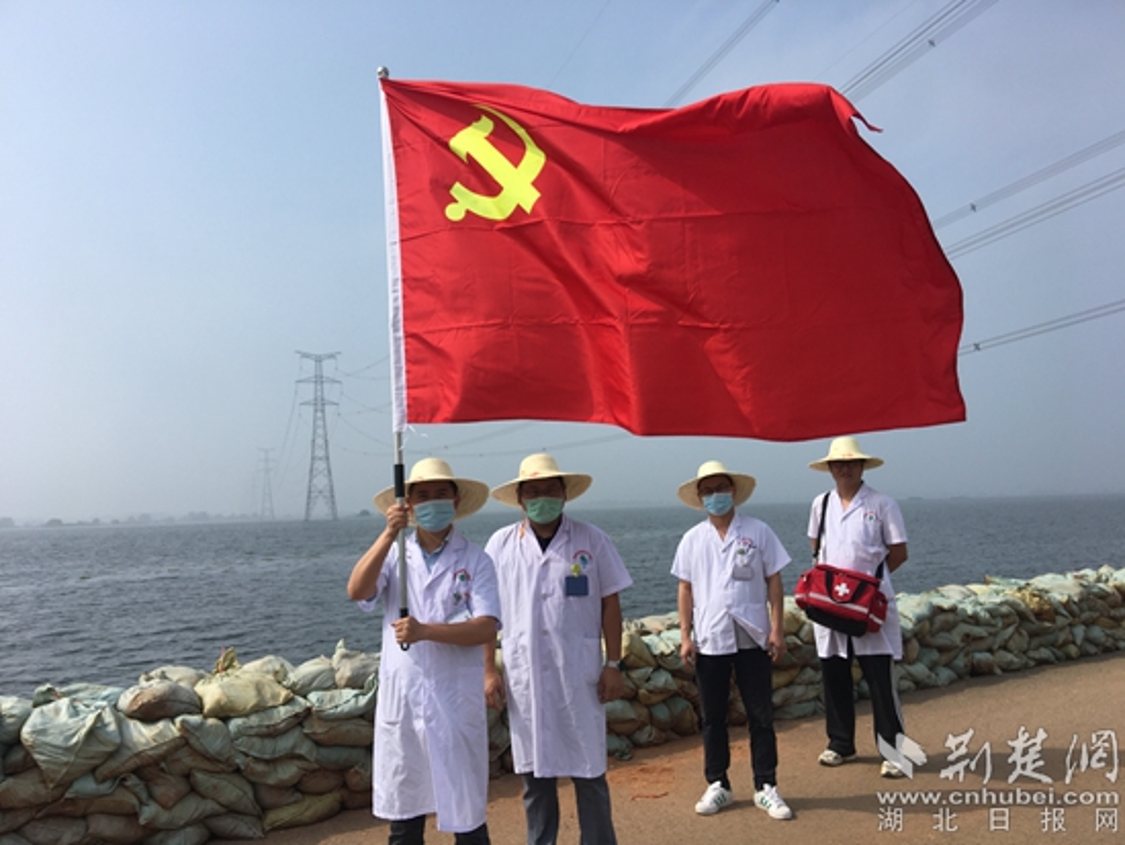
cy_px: 422
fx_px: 943
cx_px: 562
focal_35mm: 29
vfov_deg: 48.3
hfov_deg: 61.6
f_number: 2.2
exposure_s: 1/2404
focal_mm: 4.15
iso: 25
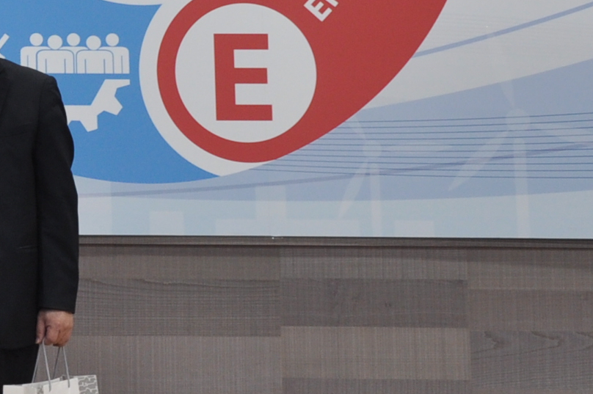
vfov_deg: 7.1
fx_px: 3143
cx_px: -500
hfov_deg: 10.1
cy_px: -78
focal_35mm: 191
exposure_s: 1/30
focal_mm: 32
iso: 320
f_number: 5.6
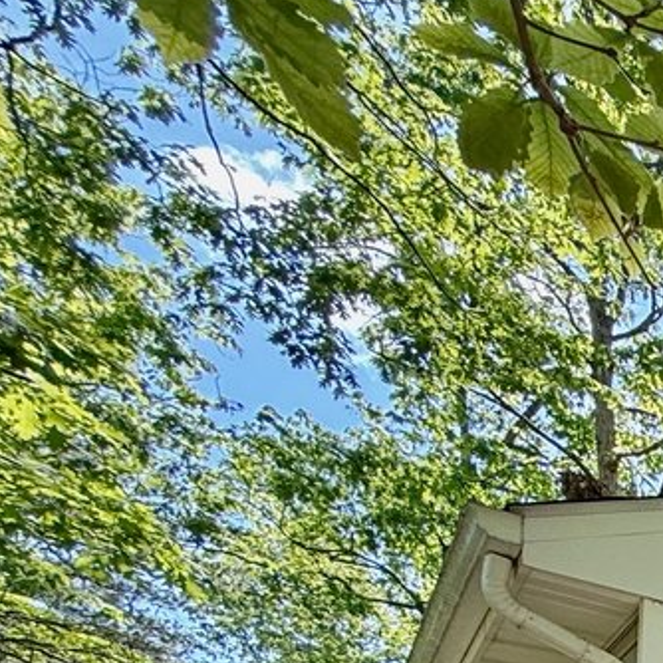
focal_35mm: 56
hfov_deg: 16.9
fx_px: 1213
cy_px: 1099
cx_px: 1466
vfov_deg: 22.4
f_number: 2.2
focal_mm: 2.22
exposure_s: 1/212
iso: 50
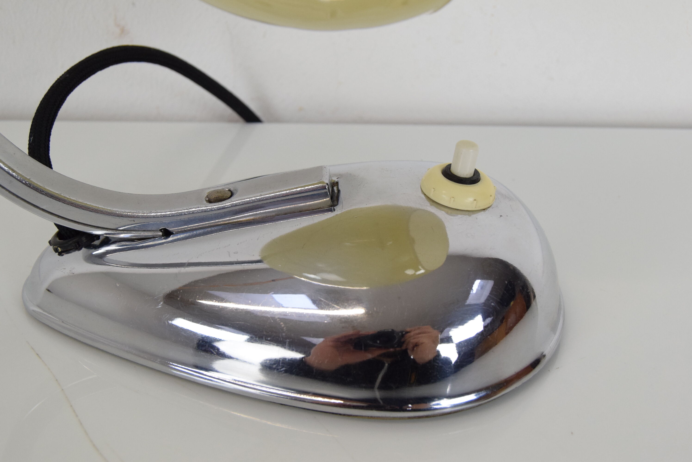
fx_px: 894
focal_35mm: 46
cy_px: 231
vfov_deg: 29.0
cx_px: 346
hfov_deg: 42.3
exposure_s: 1/250
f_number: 8
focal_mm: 31
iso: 1600
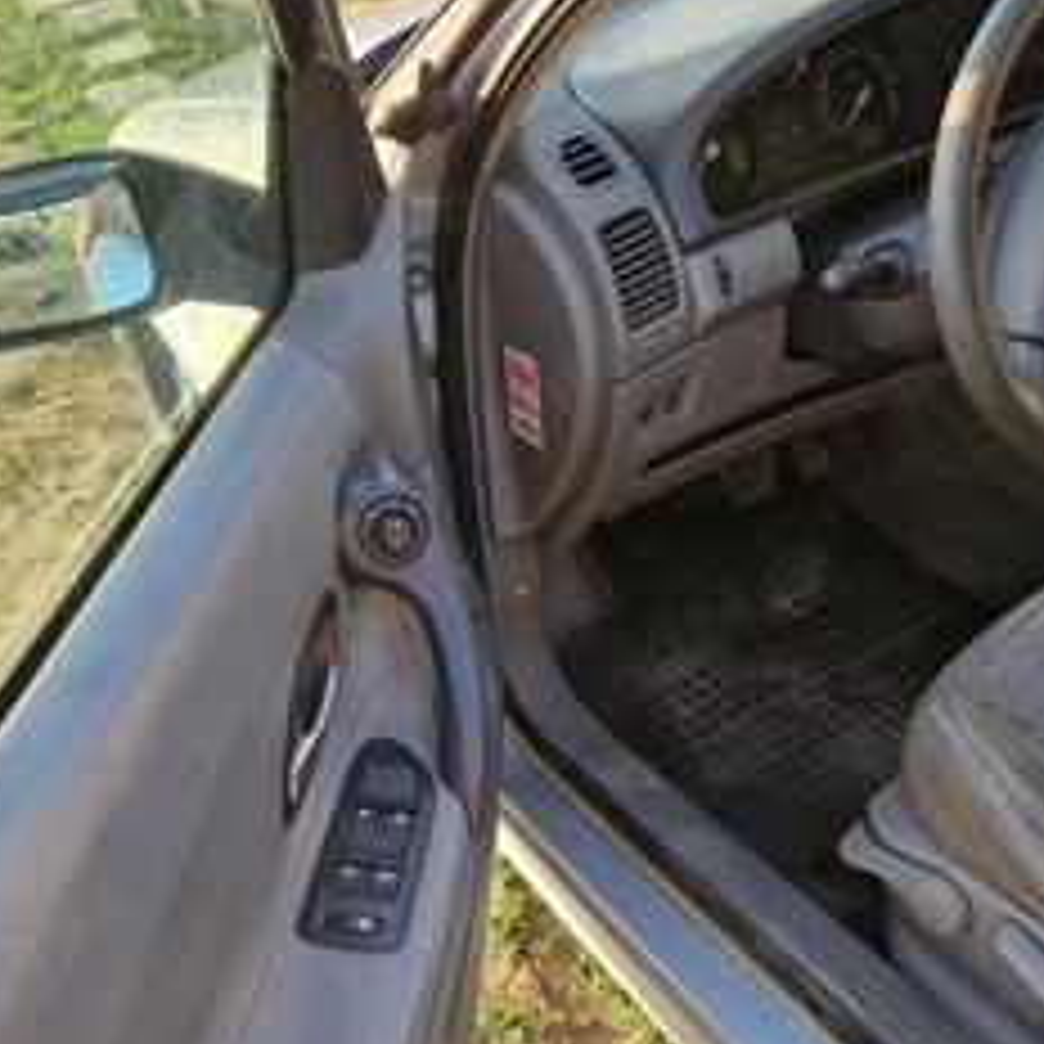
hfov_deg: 47.0
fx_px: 1194
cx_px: 423
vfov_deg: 46.4
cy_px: 702
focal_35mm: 35
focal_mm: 5.4
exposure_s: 1/182
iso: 50
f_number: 1.8
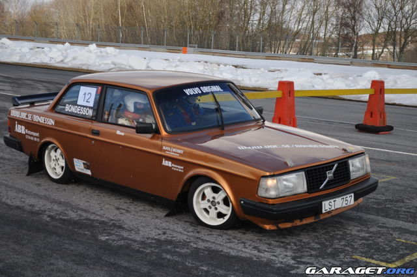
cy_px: 138
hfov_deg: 29.3
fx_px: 798
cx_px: 208
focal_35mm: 69
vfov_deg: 19.7
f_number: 5.6
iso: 400
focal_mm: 46
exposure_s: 1/1600
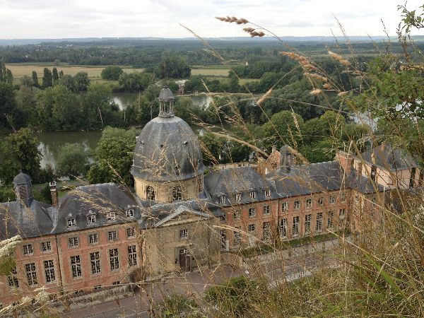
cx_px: 212
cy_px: 159
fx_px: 429
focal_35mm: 35
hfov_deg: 52.6
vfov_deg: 40.7
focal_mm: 4.28
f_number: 2.4
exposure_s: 1/292
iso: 50
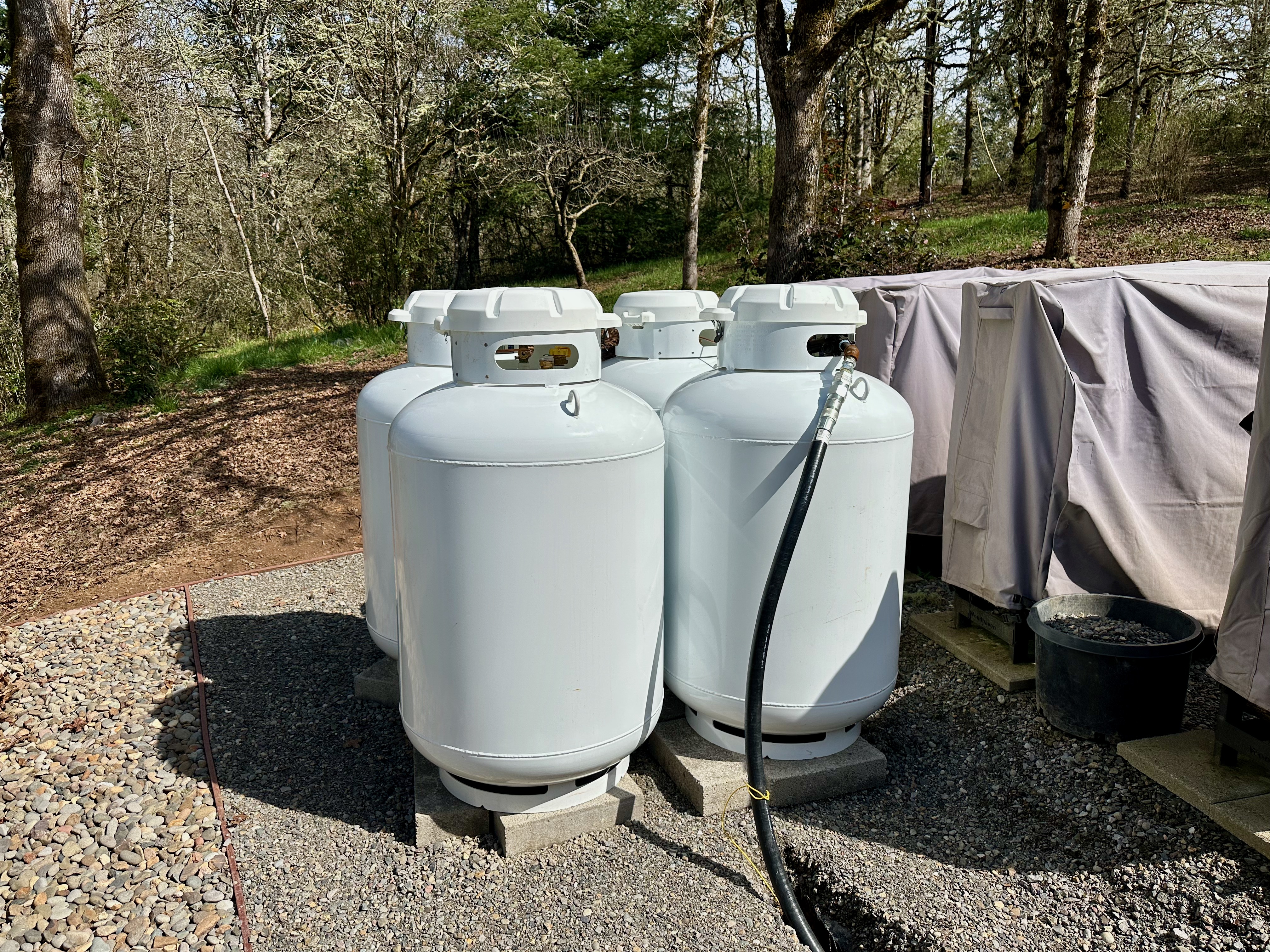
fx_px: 881
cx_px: 635
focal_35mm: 24
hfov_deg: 71.6
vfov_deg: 56.8
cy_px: 476
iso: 80
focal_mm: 6.86
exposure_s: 1/7576
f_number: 1.78
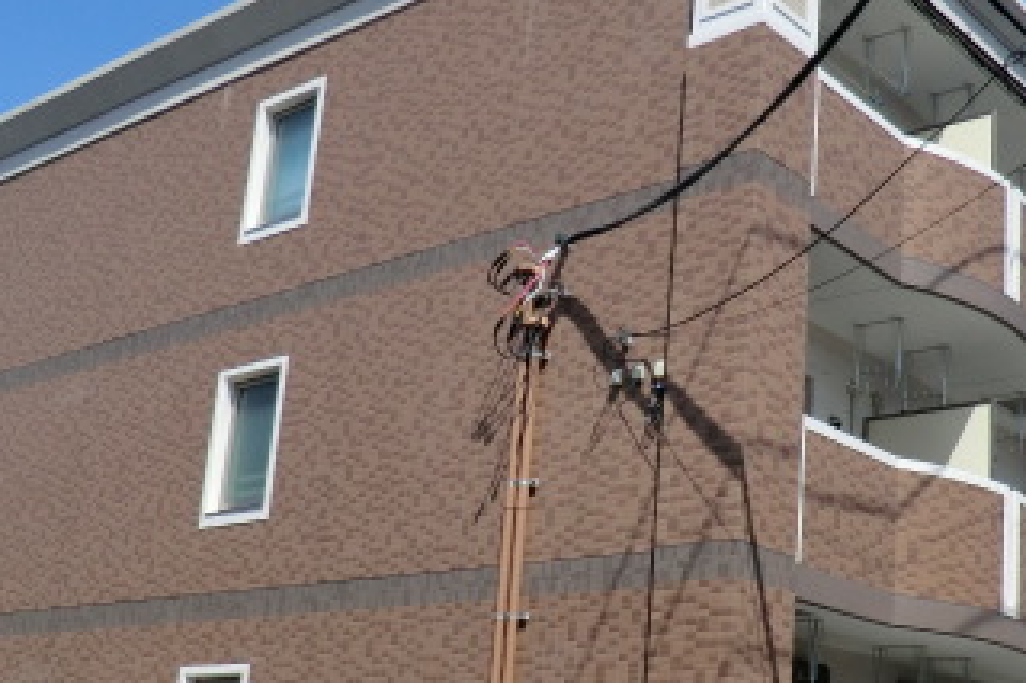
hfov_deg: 38.6
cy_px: 478
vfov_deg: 26.7
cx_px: 766
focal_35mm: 50
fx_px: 1424
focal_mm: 4.3
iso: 80
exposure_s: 1/200
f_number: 7.5
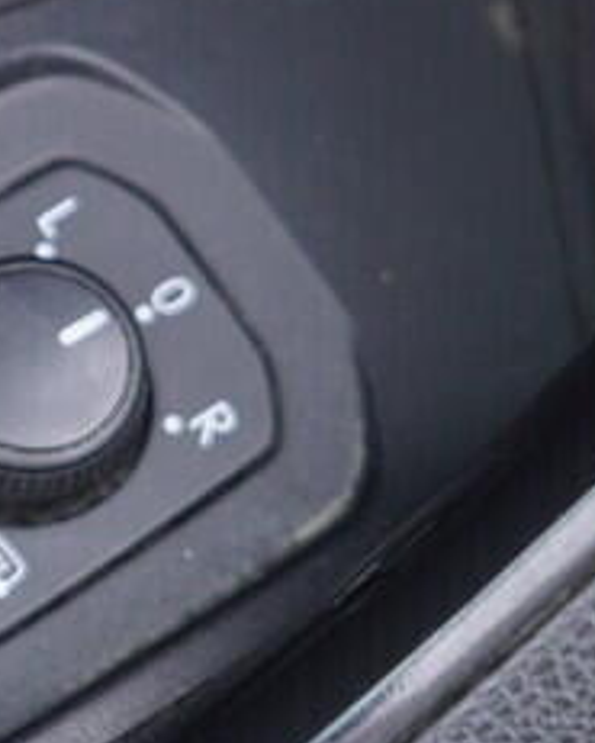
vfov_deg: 12.8
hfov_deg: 10.0
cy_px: 410
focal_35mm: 150
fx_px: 3300
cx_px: -283
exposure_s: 1/40
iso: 200
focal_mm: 24
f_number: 2.8
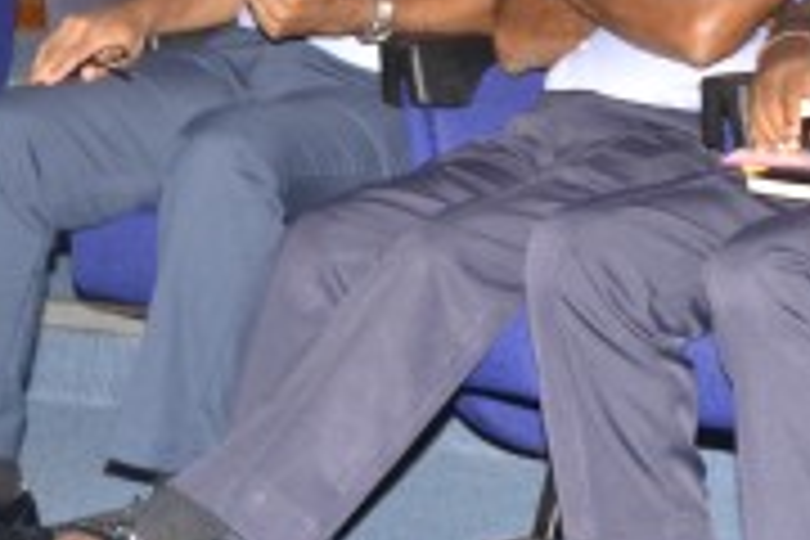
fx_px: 4927
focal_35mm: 219
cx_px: 1328
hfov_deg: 9.1
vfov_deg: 6.3
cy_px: -29
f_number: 4.5
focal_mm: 44
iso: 320
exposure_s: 1/160
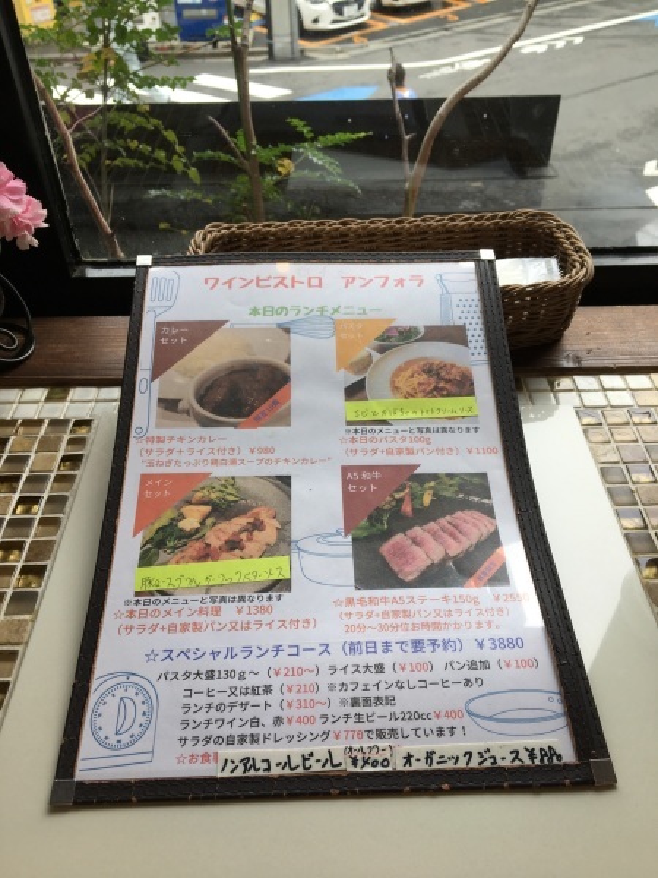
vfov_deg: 61.7
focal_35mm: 29
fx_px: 735
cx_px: 329
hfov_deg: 48.2
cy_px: 439
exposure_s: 1/165
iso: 25
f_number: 2.2
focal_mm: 4.15
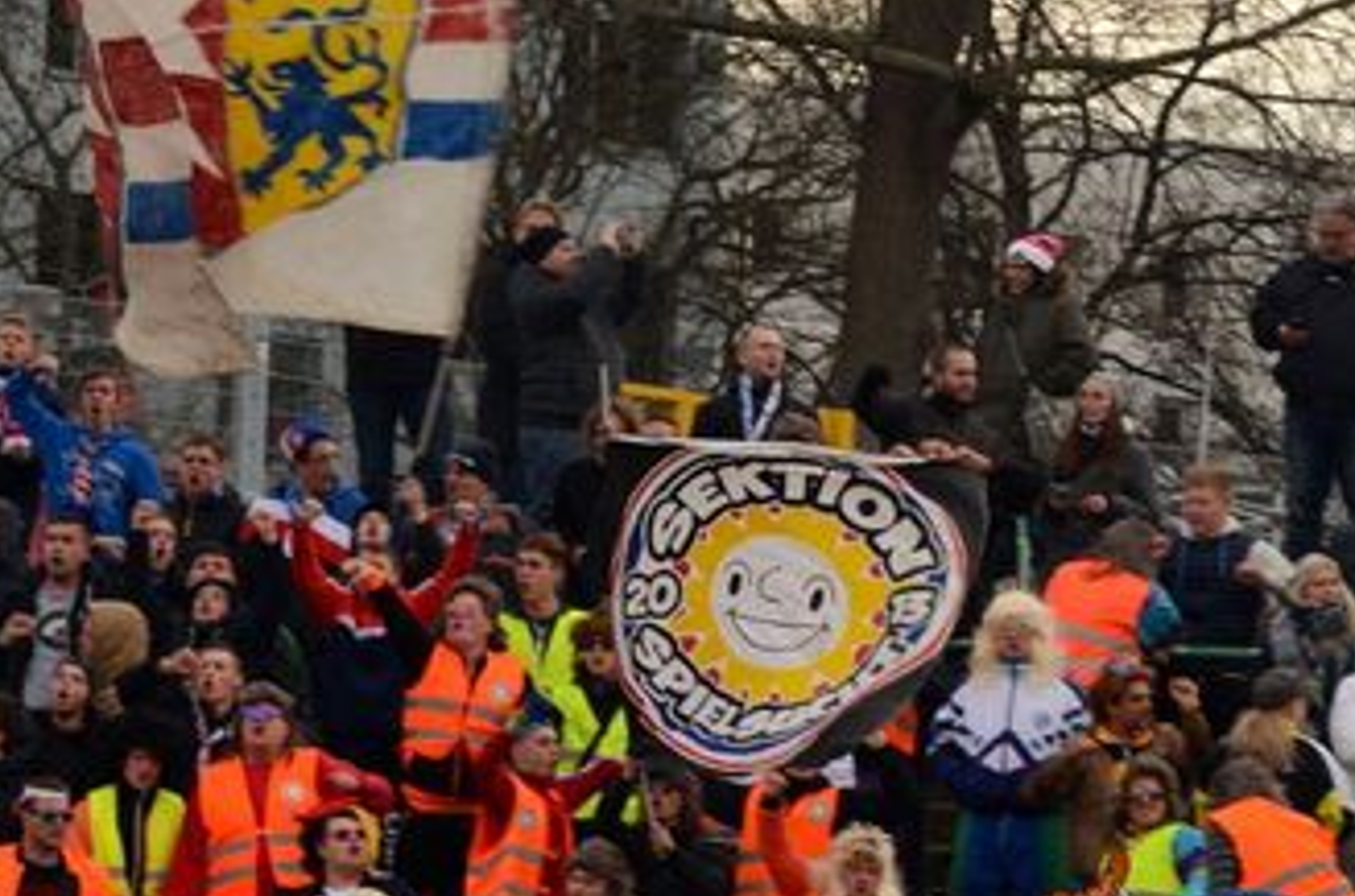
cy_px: 510
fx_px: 15657
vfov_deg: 3.3
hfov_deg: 5.0
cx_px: 343
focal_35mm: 417
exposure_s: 1/250
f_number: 10
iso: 500
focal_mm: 160
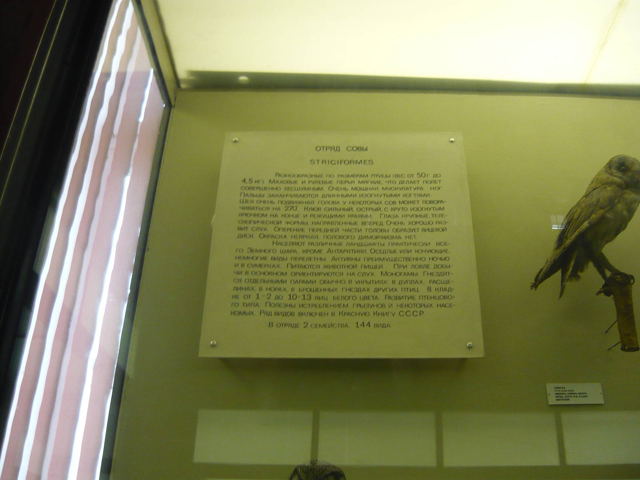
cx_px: 320
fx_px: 610
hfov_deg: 55.4
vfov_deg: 42.9
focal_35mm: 33
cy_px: 240
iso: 250
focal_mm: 5.5
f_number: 2.8
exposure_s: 1/30
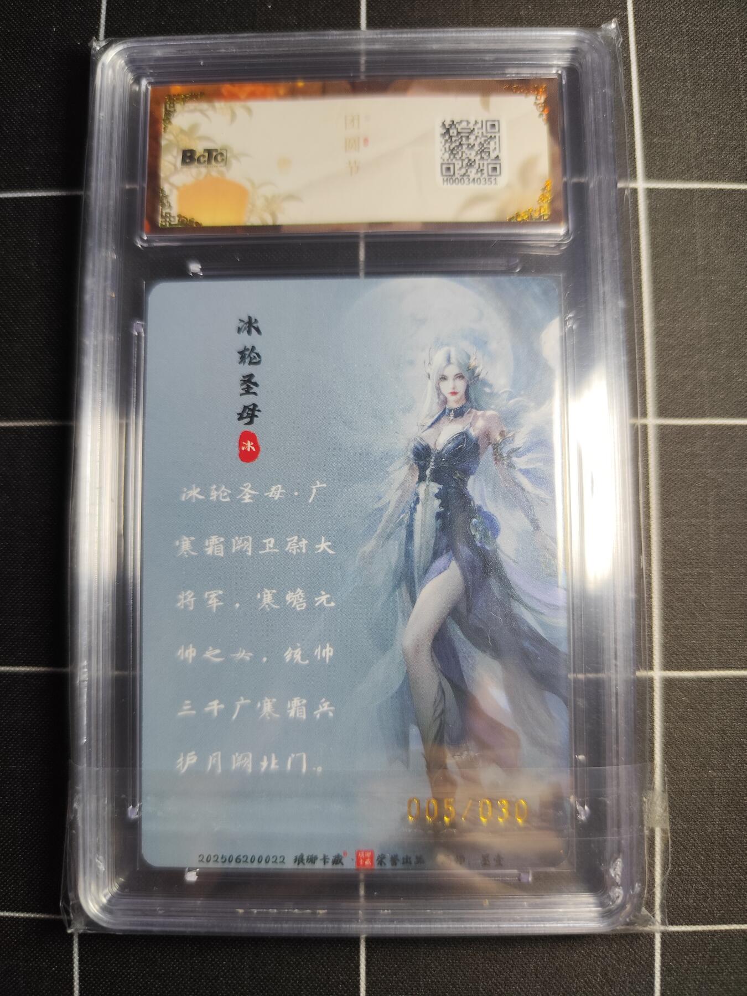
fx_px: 662
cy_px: 498
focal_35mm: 23
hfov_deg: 58.9
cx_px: 374
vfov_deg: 73.9
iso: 250
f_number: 1.65
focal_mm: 6.14
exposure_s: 1/100
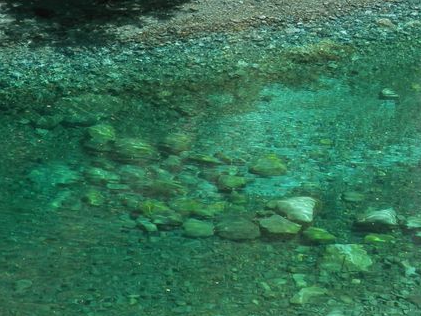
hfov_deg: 17.2
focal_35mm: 114
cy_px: 123
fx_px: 1387
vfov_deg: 13.0
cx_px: 303
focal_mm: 10.8
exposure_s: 1/200
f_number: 4.2
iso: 80
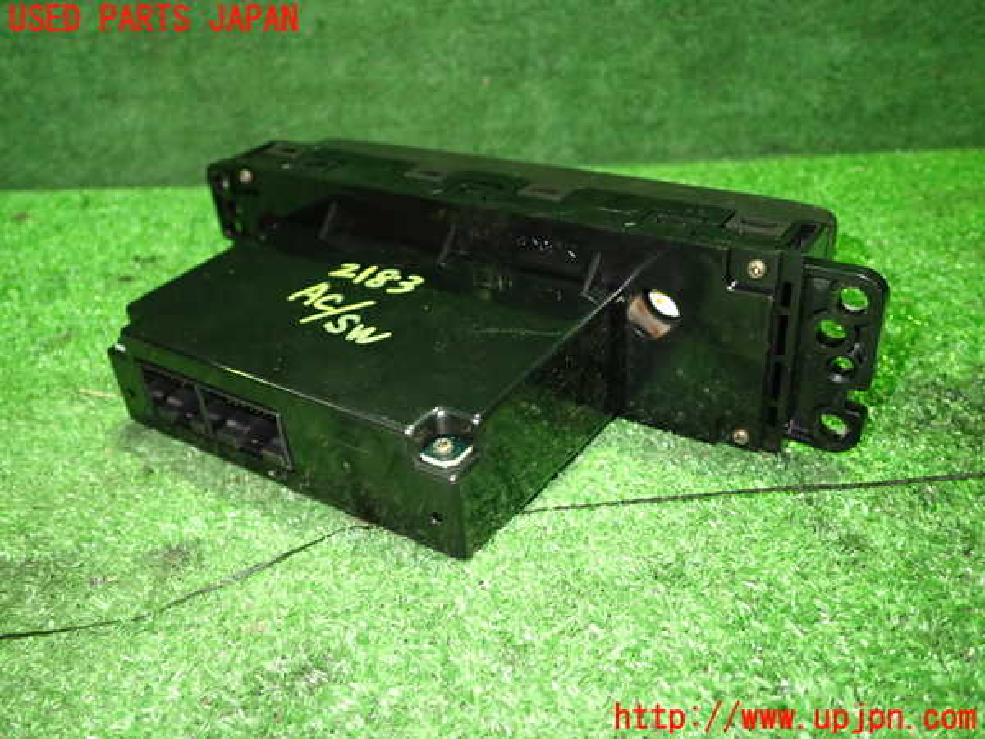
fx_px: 854
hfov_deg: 60.0
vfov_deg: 46.8
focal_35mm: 30
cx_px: 492
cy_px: 370
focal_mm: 5.4
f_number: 2.3
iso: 800
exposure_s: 1/20
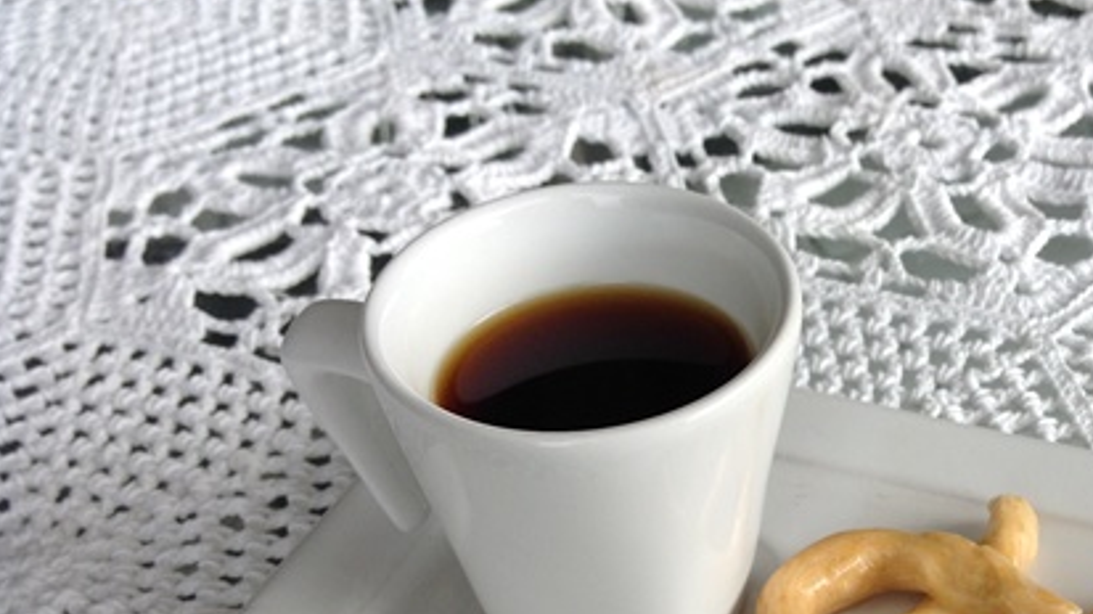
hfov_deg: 34.6
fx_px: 1709
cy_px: 553
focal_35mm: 59
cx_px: 831
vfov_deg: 20.0
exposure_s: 1/285
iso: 50
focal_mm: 4.28
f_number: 2.4
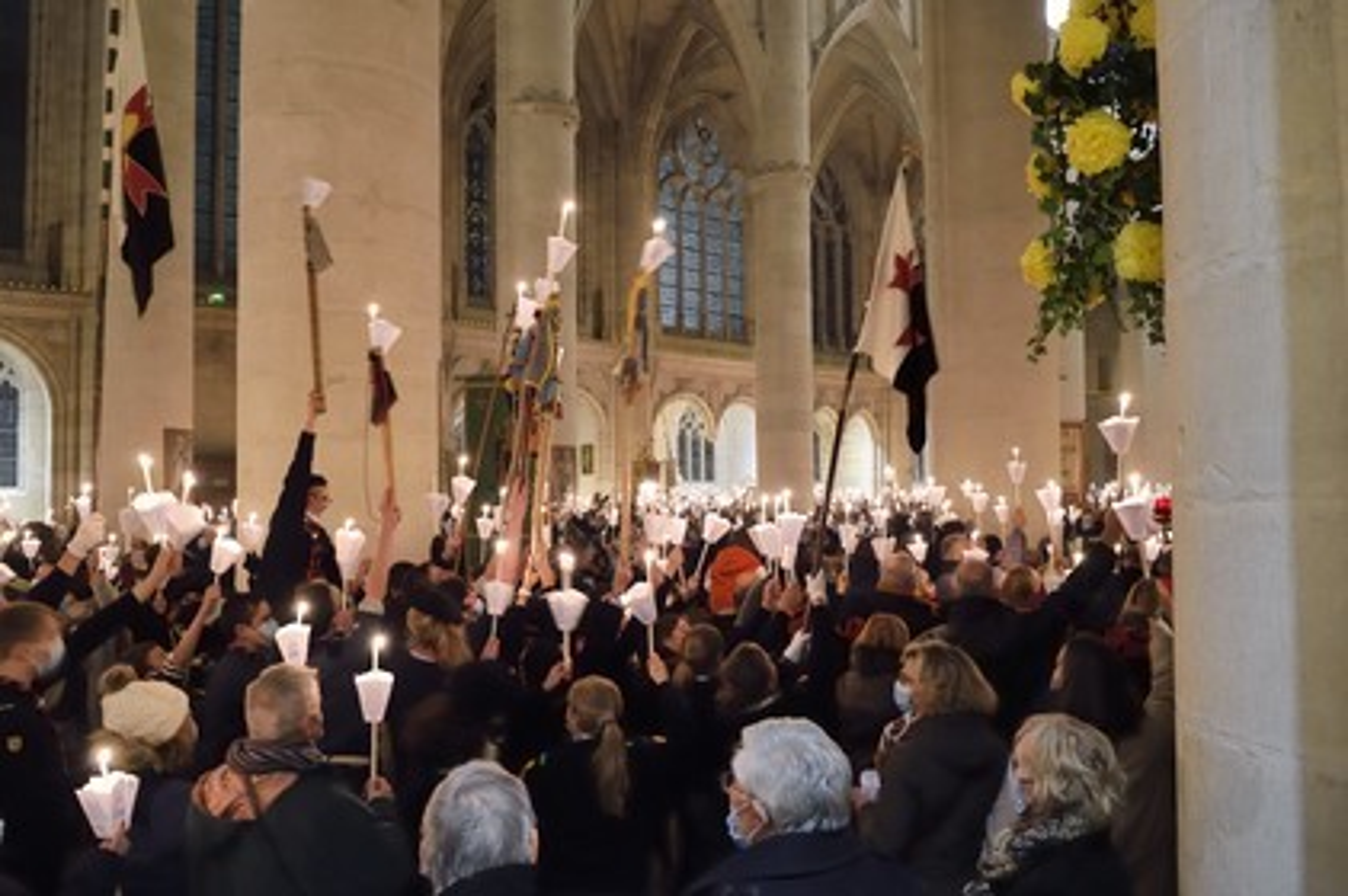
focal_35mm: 24
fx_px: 898
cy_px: 448
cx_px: 674
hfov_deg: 73.8
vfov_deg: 53.1
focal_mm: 24
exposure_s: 1/8
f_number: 5
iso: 1600
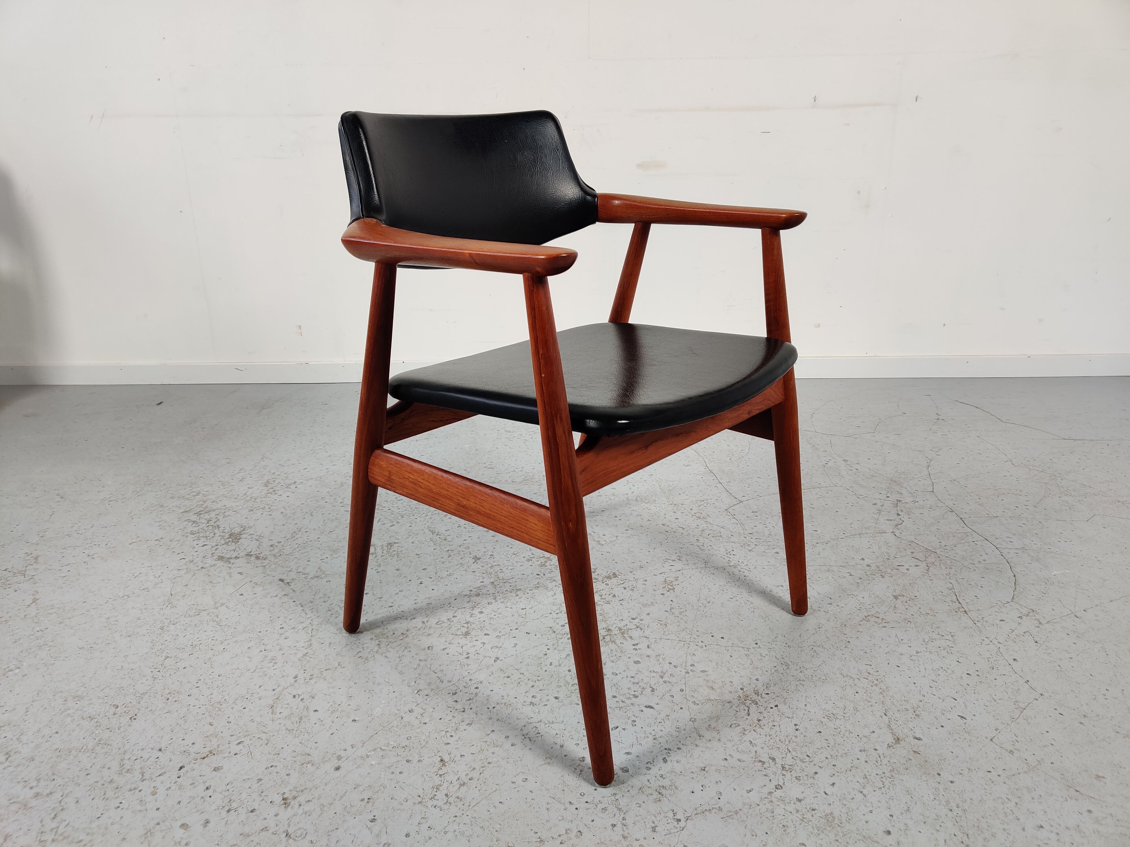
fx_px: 881
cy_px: 424
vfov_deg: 51.4
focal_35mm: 27
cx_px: 565
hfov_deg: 65.3
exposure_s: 1/100
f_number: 1.65
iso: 160
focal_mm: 4.75
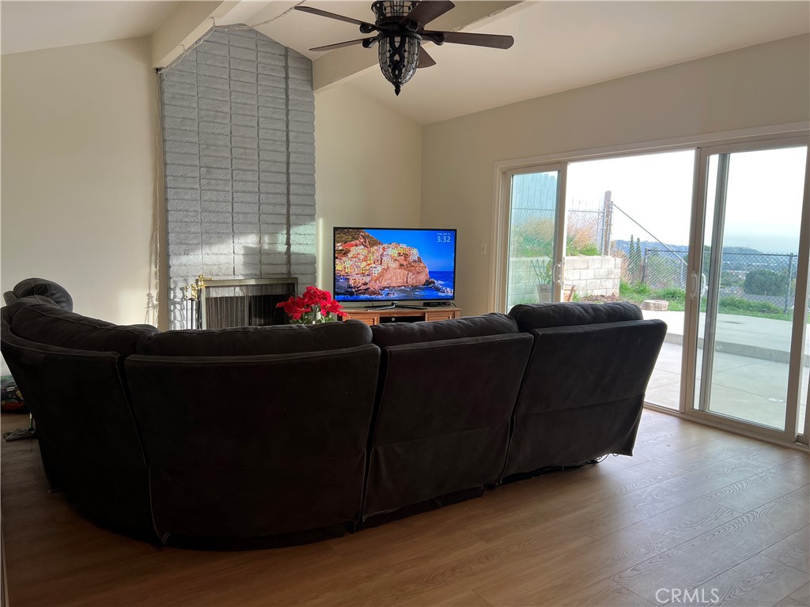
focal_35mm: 26
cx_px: 405
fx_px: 608
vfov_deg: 53.1
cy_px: 304
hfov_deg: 67.3
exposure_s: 1/120
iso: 64
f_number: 1.5
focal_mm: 5.7
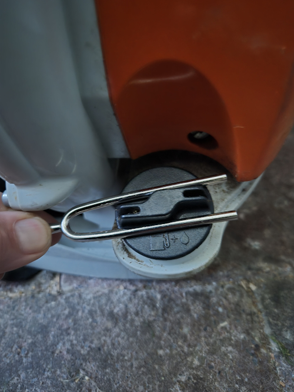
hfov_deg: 58.9
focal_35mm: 23
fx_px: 261
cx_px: 147
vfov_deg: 73.9
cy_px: 196
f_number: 1.8
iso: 2500
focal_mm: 5.4
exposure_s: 1/25
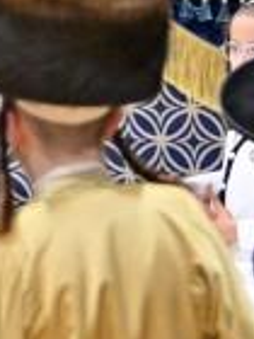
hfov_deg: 1.3
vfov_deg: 1.7
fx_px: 11368
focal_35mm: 1162
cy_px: -432
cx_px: -481
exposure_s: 1/250
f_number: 2.8
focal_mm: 110
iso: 640
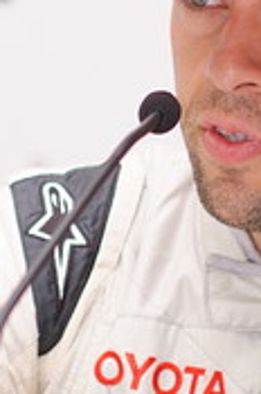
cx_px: 135
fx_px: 4738
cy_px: 153
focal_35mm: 434
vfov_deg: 4.8
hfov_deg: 3.2
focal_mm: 105
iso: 200
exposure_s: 1/125
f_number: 2.8
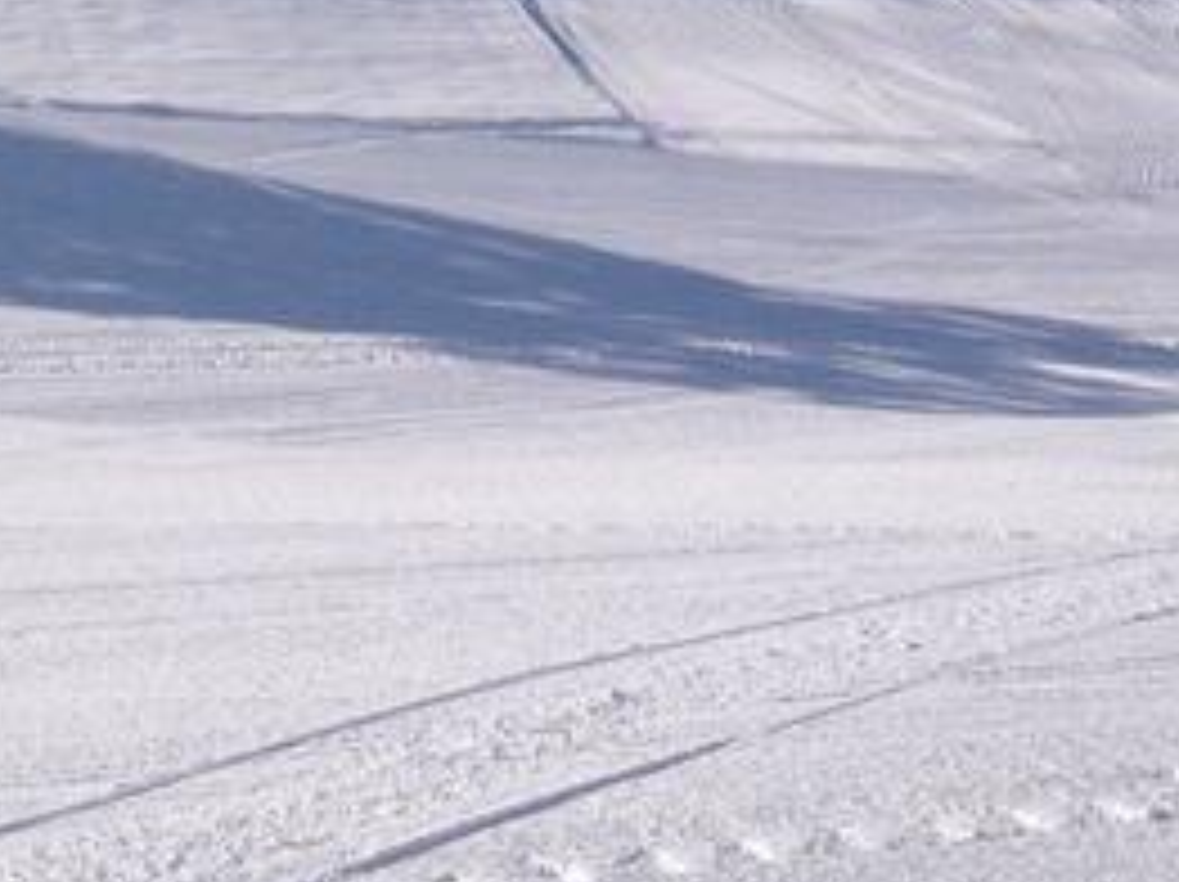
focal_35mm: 107
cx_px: 36
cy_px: -400
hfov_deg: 18.0
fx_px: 3641
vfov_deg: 13.1
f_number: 2.4
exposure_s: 1/4255
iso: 50
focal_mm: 4.28
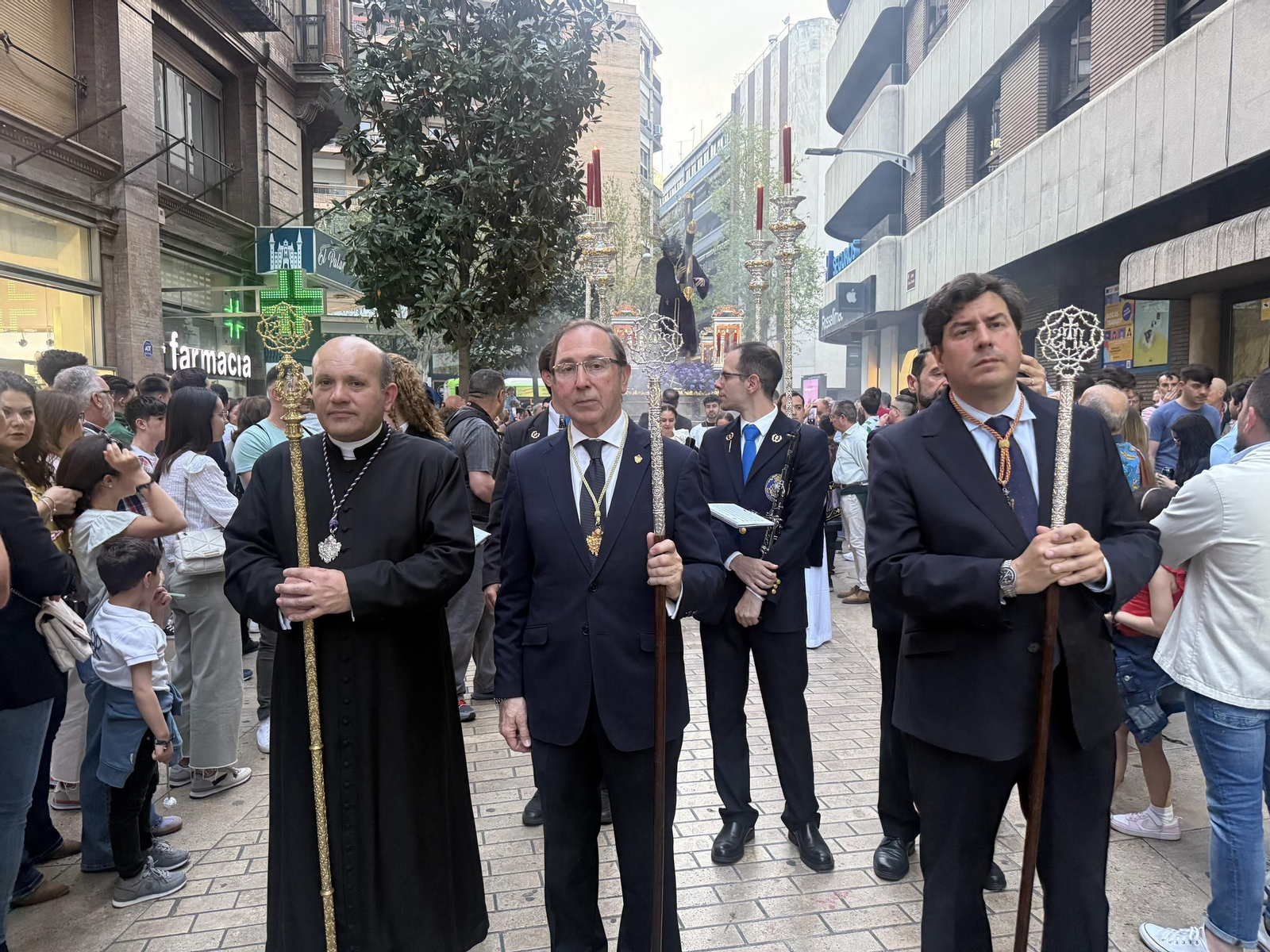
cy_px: 476
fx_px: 881
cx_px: 635
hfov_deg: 71.6
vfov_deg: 56.8
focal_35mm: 24
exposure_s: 1/60
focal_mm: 6.76
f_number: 1.78
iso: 500
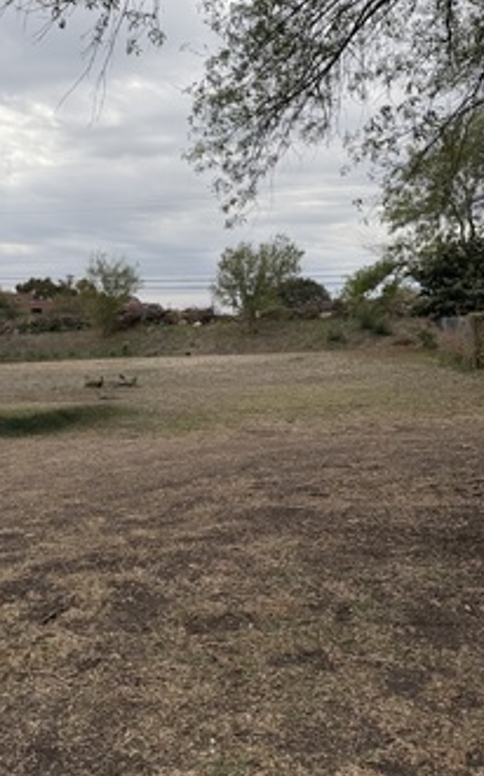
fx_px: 782
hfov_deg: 33.5
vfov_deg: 52.5
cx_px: 101
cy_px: 449
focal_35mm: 37
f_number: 1.78
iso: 100
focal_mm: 6.76
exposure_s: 1/4673
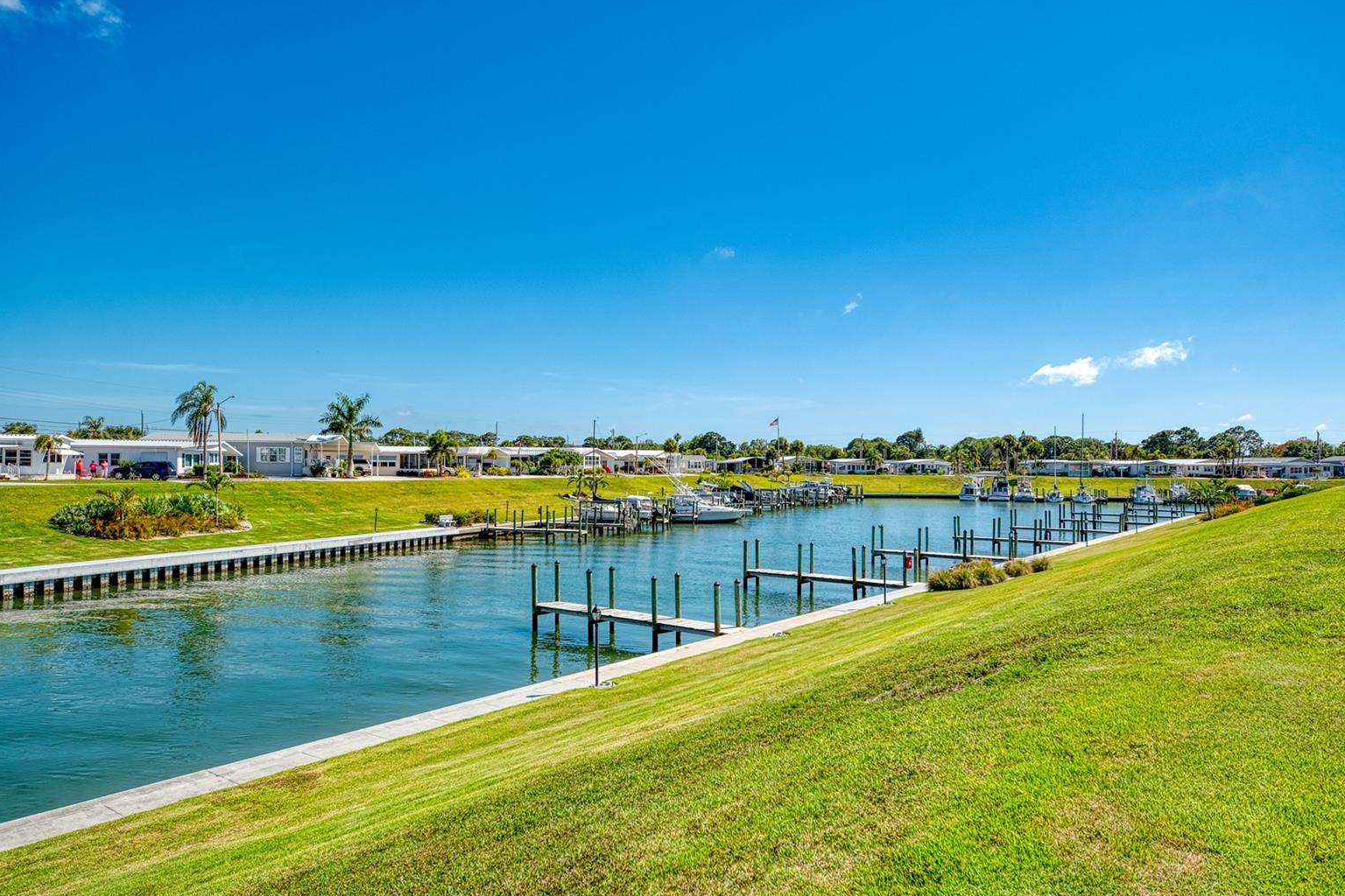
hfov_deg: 71.5
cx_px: 674
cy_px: 448
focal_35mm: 25
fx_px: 934
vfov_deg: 51.3
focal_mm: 24
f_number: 7.1
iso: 320
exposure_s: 1/3200
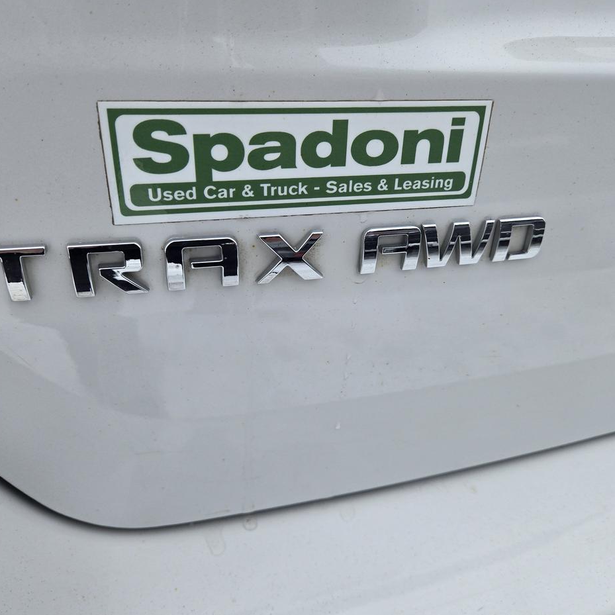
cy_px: 312
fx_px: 563
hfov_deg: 57.3
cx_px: 320
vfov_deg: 57.3
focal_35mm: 28
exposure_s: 1/1027
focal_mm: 5.4
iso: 25
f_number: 1.8
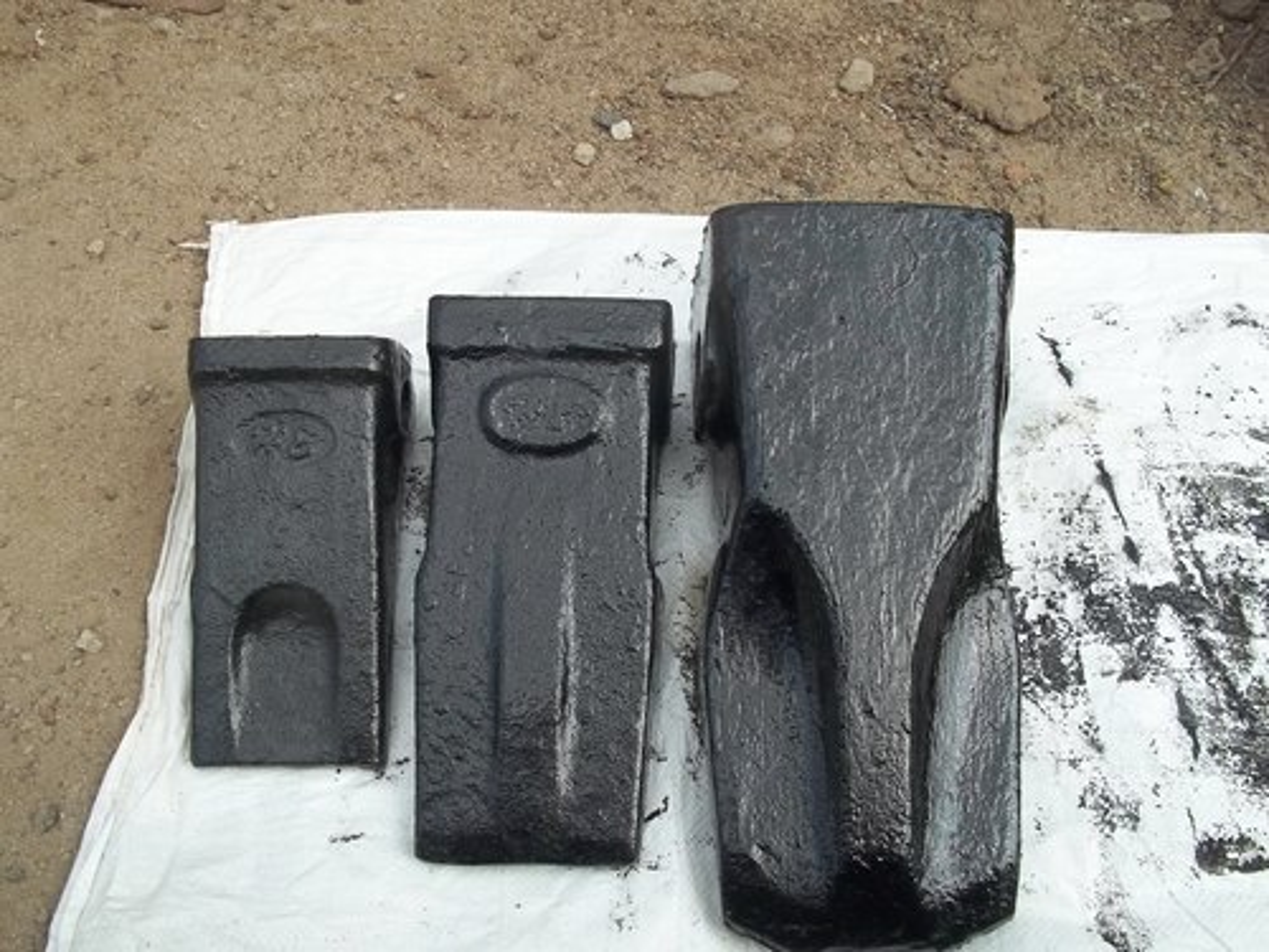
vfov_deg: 39.7
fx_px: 1320
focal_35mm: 36
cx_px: 634
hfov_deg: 51.4
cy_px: 476
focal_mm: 6.5
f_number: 8
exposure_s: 1/80
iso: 64
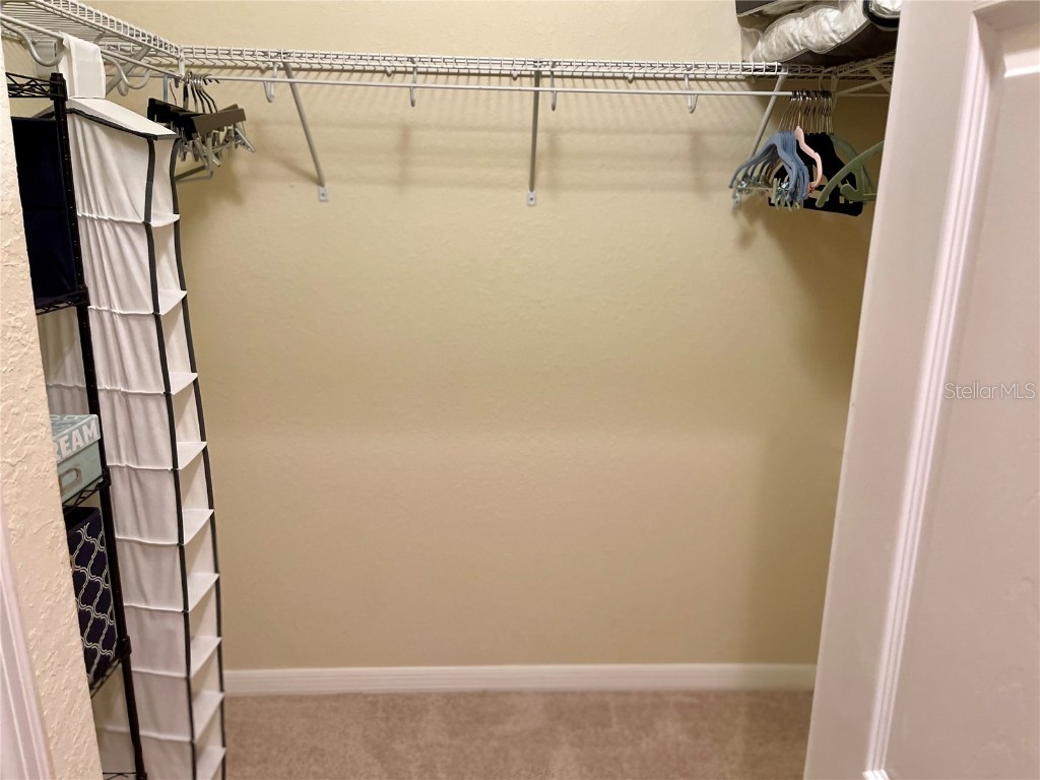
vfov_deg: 53.1
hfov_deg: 67.3
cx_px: 520
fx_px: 781
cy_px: 390
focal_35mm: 26
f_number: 1.6
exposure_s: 1/60
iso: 250
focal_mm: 5.1
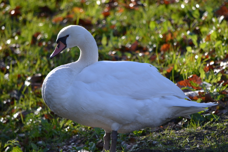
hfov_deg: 5.7
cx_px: 114
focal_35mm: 360
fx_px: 2279
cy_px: 76
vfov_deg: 3.8
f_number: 5.3
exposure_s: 1/250
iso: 200
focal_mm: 240
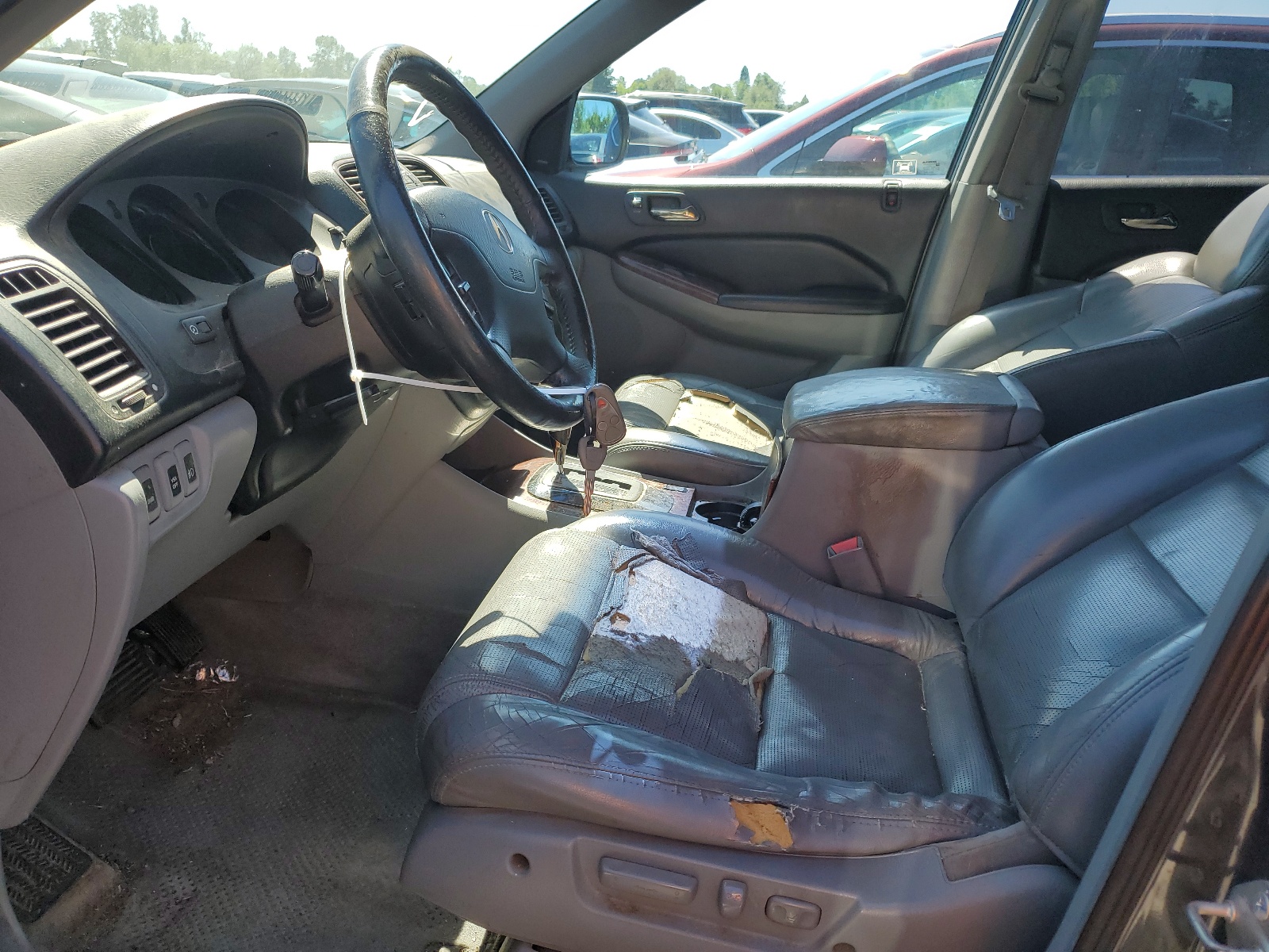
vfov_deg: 53.1
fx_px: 953
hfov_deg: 67.3
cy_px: 476
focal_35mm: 26
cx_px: 634
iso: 50
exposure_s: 1/714
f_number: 1.5
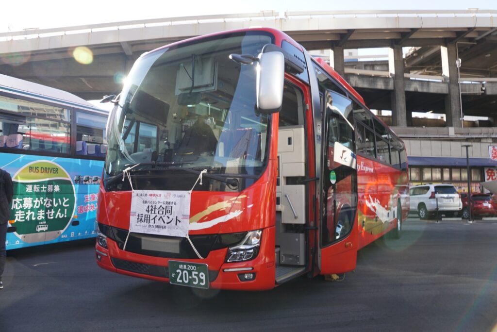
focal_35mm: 27
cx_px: 248
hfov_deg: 67.4
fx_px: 373
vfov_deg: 48.0
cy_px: 166
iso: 100
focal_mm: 18
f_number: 8
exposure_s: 1/60
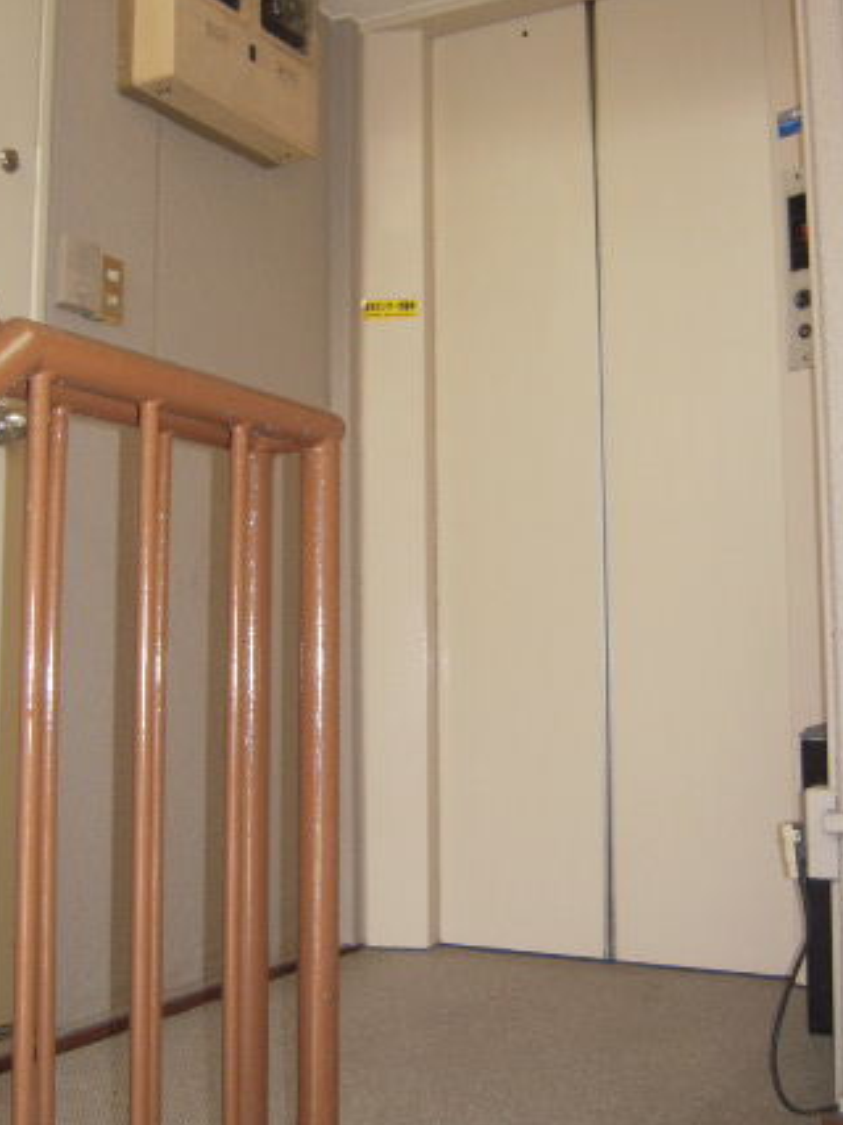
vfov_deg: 44.8
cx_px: 385
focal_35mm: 42
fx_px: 1364
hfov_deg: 34.3
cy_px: 522
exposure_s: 1/40
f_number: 2.7
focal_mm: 5
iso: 200
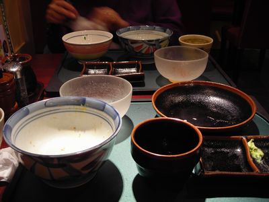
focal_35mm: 38
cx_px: 134
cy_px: 101
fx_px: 295
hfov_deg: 49.0
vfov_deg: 37.7
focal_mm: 6.3
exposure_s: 1/7.6
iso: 50
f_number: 3.2
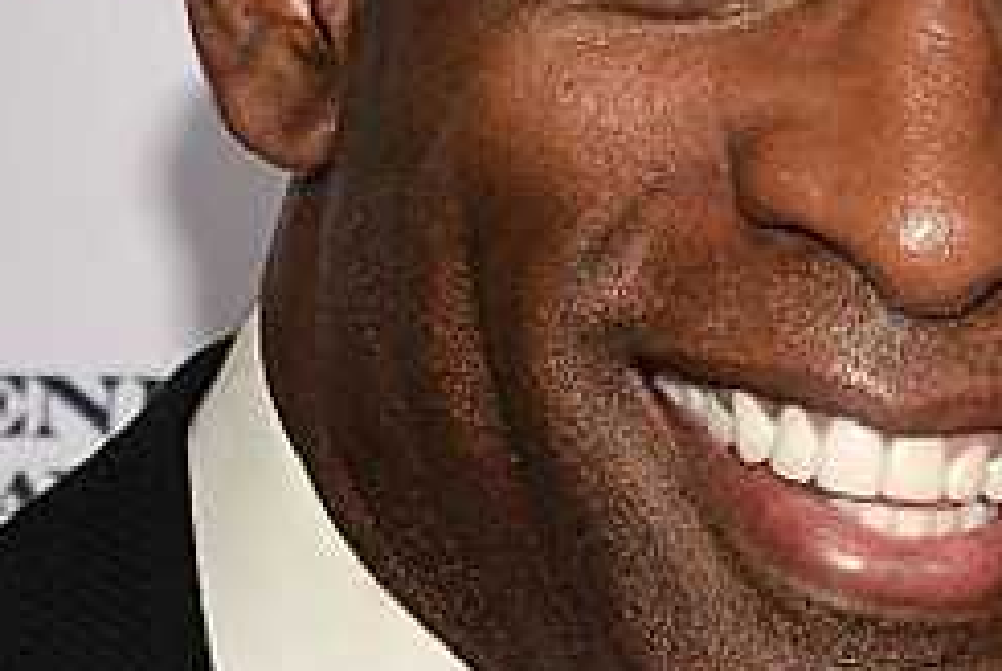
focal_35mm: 283
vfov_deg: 4.9
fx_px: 7886
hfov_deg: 7.1
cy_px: 350
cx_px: 1689
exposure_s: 1/100
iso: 500
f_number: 7.1
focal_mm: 62
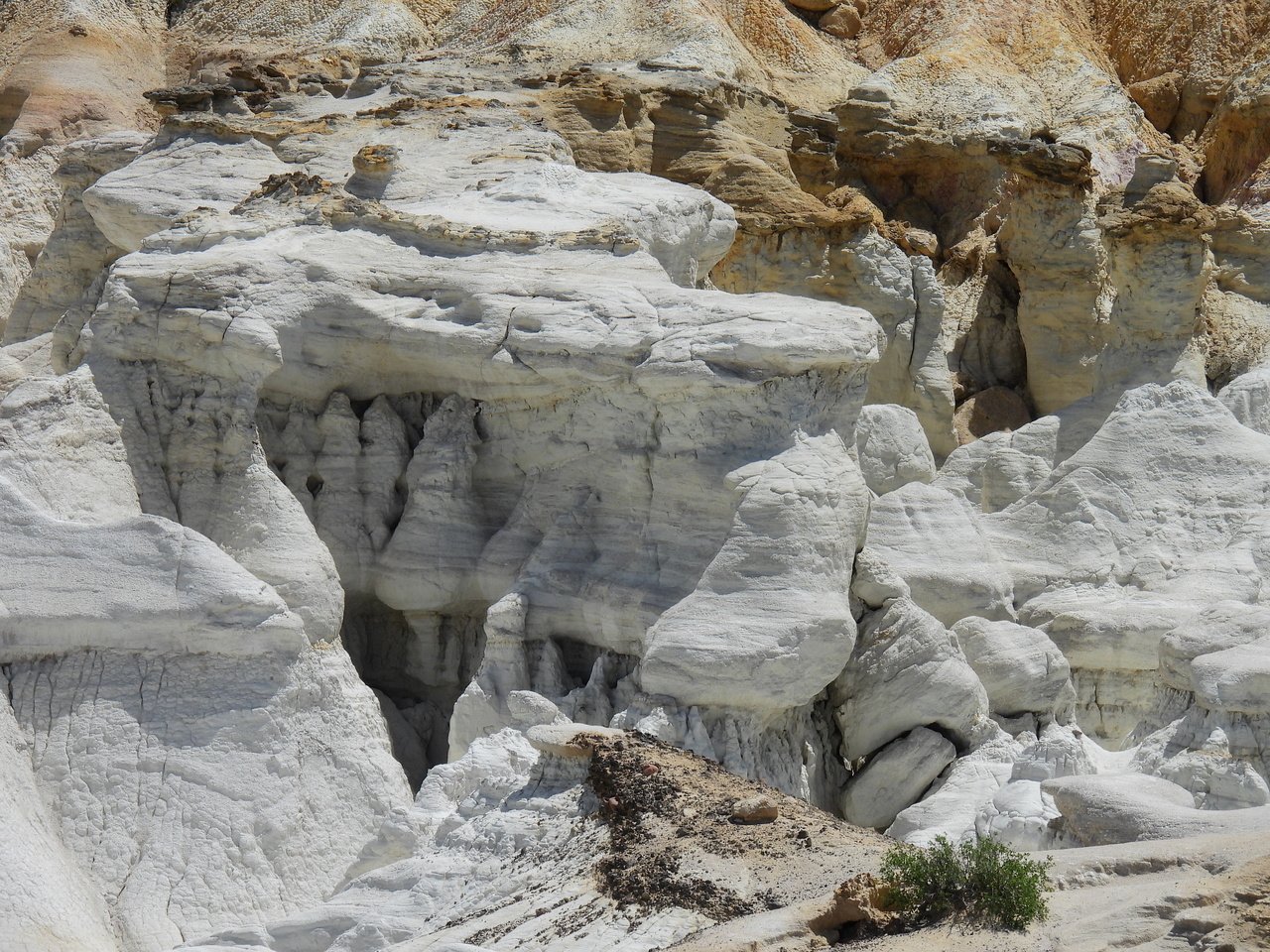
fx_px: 16510
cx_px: 635
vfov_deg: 3.3
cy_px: 476
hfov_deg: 4.4
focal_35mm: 450
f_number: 5
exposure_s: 1/1250
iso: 100
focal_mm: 80.3
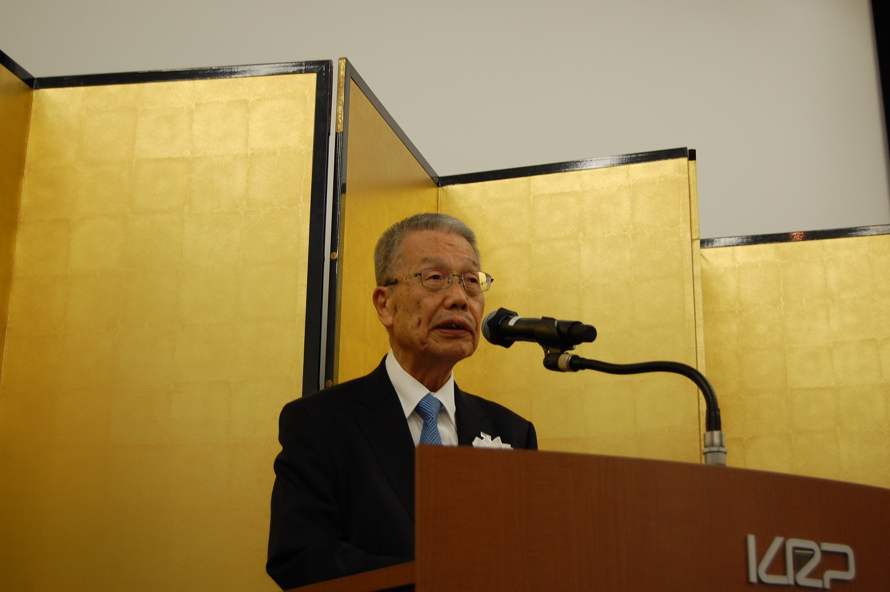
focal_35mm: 57
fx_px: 1408
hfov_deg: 35.1
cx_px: 445
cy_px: 296
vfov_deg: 23.7
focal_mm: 38
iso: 400
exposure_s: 1/80
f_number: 4.8
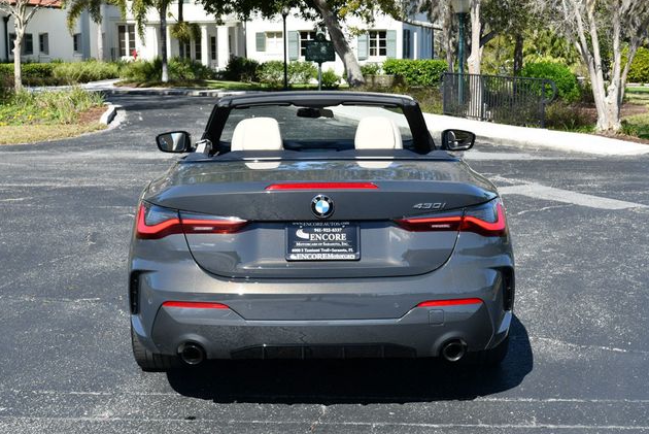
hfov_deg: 30.9
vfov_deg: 21.0
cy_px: 218
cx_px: 328
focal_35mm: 65
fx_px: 1173
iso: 140
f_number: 8
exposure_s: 1/250
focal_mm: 32
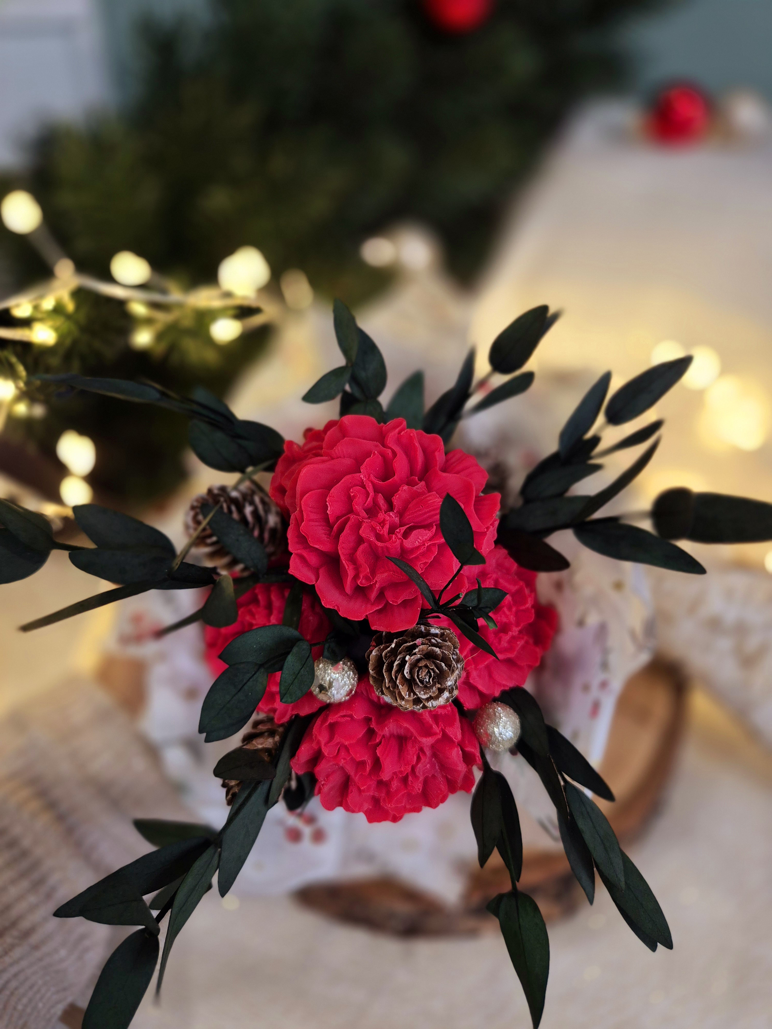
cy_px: 514
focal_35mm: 23
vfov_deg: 73.9
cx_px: 386
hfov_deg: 58.9
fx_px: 684
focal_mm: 5.4
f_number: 1.8
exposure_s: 1/100
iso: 200
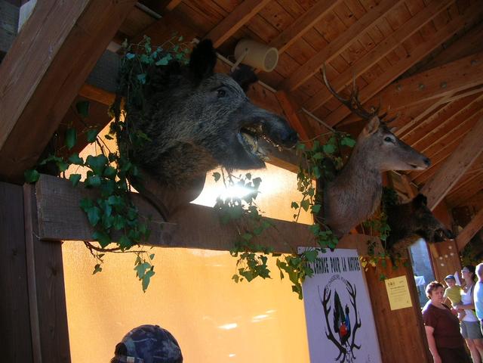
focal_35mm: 35
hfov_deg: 52.6
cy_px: 182
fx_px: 488
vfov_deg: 40.7
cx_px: 242
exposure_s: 1/121
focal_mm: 5.8
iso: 50
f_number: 2.8
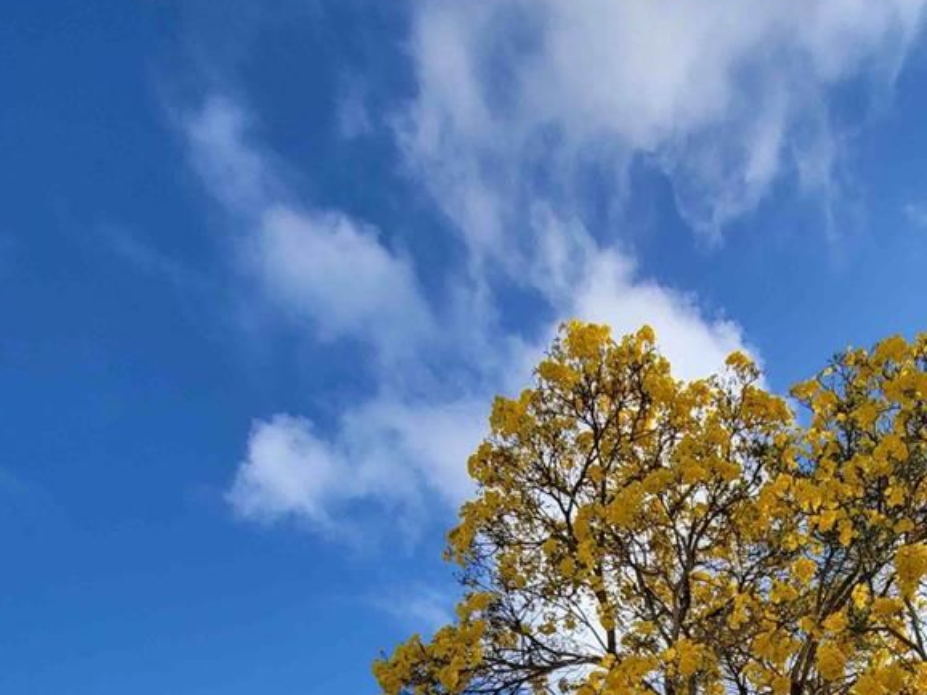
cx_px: 699
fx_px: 723
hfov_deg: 61.5
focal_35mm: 27
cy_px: 917
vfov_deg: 34.7
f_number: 2.2
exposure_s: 1/2352
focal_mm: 2.2
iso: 64
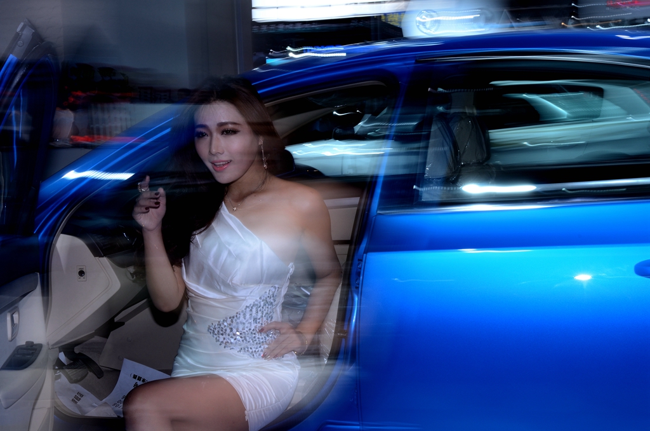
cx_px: 325
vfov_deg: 25.6
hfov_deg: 37.9
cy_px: 216
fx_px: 946
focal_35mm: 52
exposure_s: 1/3
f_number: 18
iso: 100
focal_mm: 35
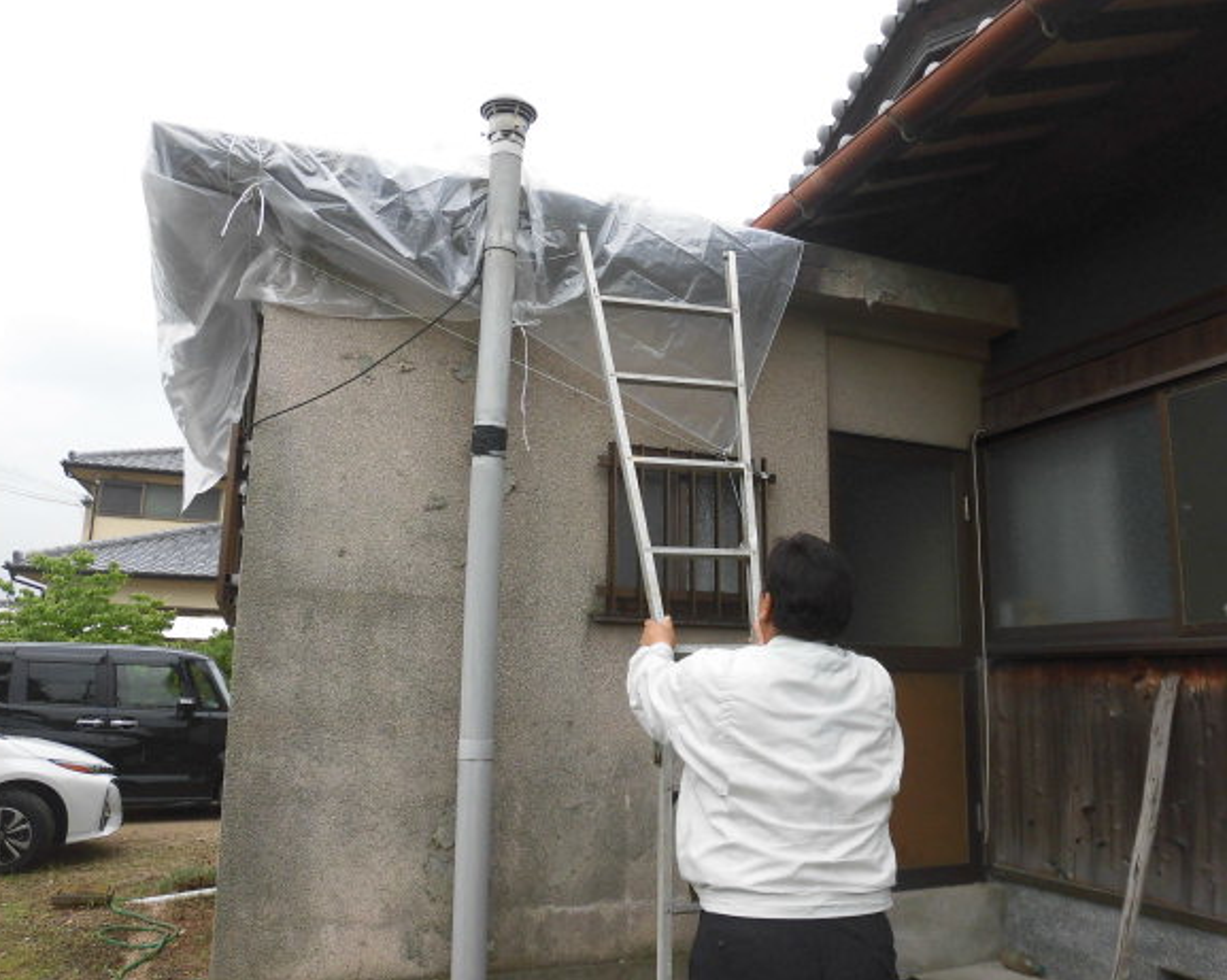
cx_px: 651
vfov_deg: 54.9
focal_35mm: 26
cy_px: 489
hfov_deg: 66.0
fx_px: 944
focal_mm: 4.3
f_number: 3.1
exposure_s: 1/640
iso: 100
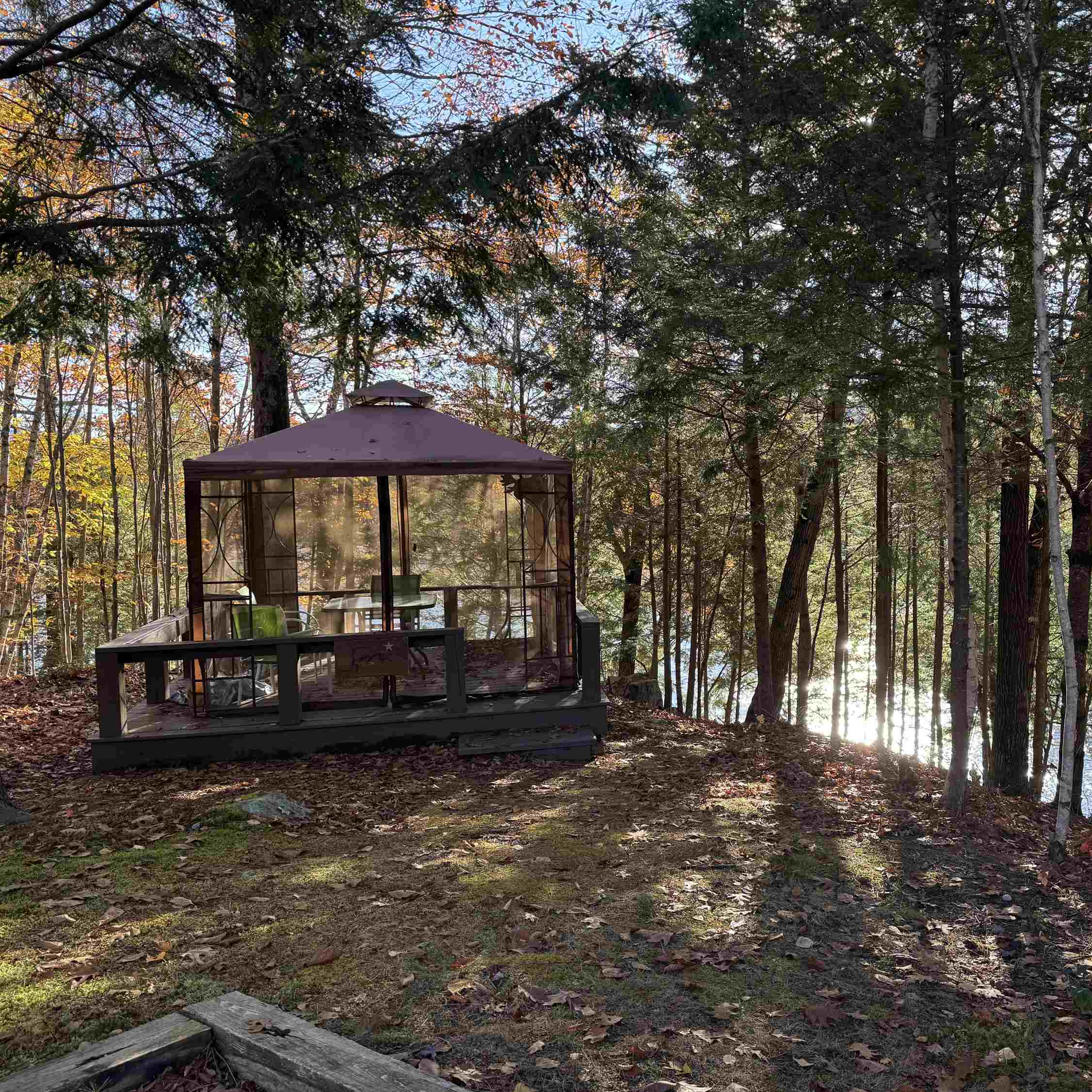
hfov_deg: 54.5
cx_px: 730
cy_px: 545
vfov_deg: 55.6
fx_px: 1035
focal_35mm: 29
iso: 80
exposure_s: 1/394
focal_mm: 6.76
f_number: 1.78
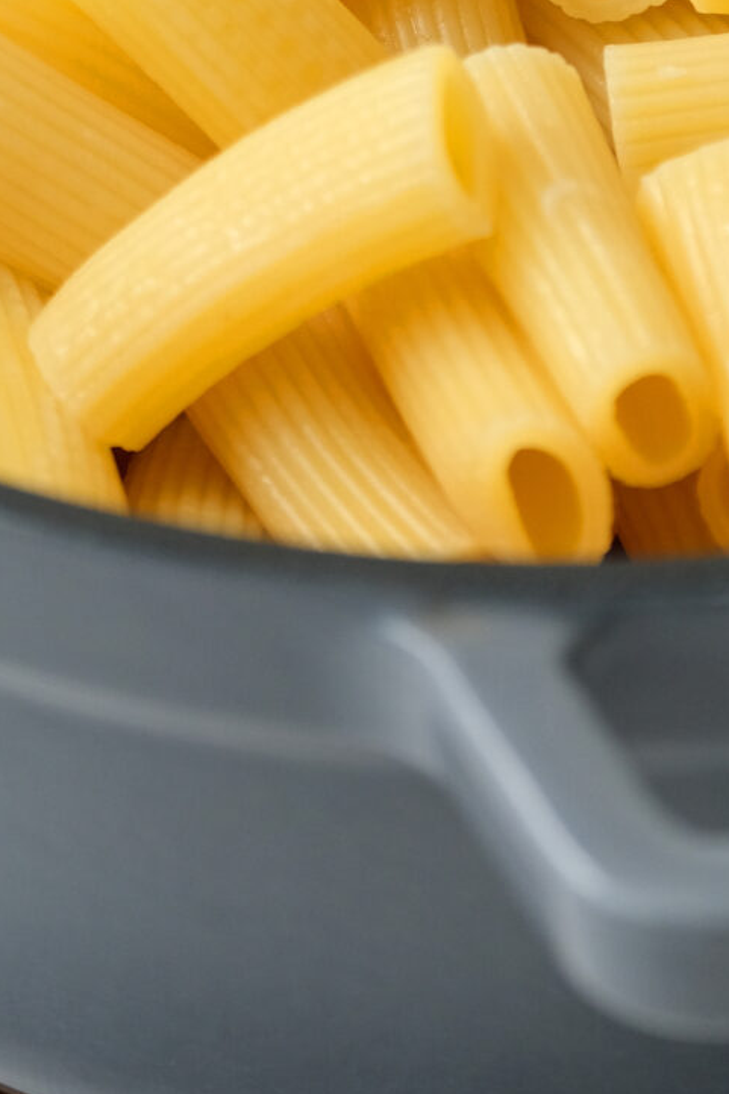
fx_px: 9997
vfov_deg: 6.2
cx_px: 545
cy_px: -245
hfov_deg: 4.2
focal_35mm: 329
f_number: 3.2
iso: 640
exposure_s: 1/125
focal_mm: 77.3
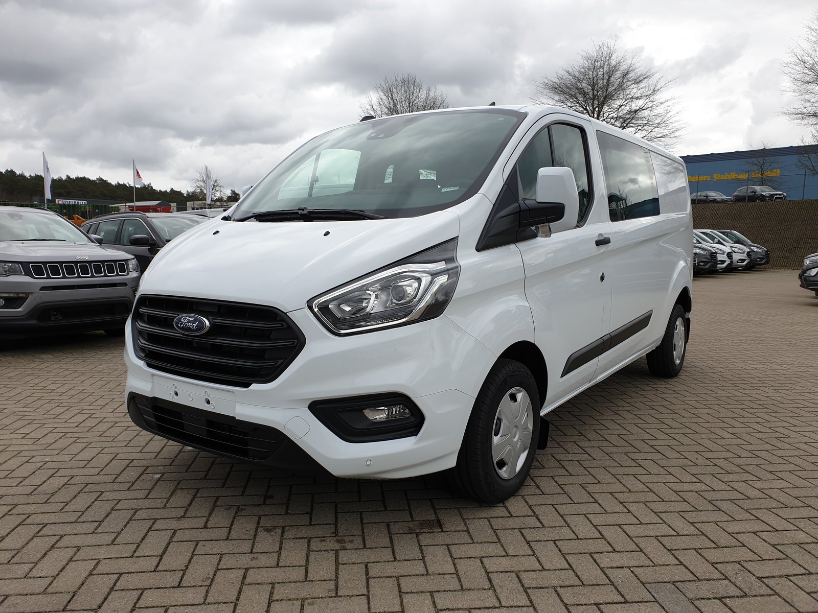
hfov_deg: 67.3
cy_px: 306
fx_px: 614
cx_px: 409
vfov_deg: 53.1
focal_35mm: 26
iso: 50
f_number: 2.4
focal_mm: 4.3
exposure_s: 1/942
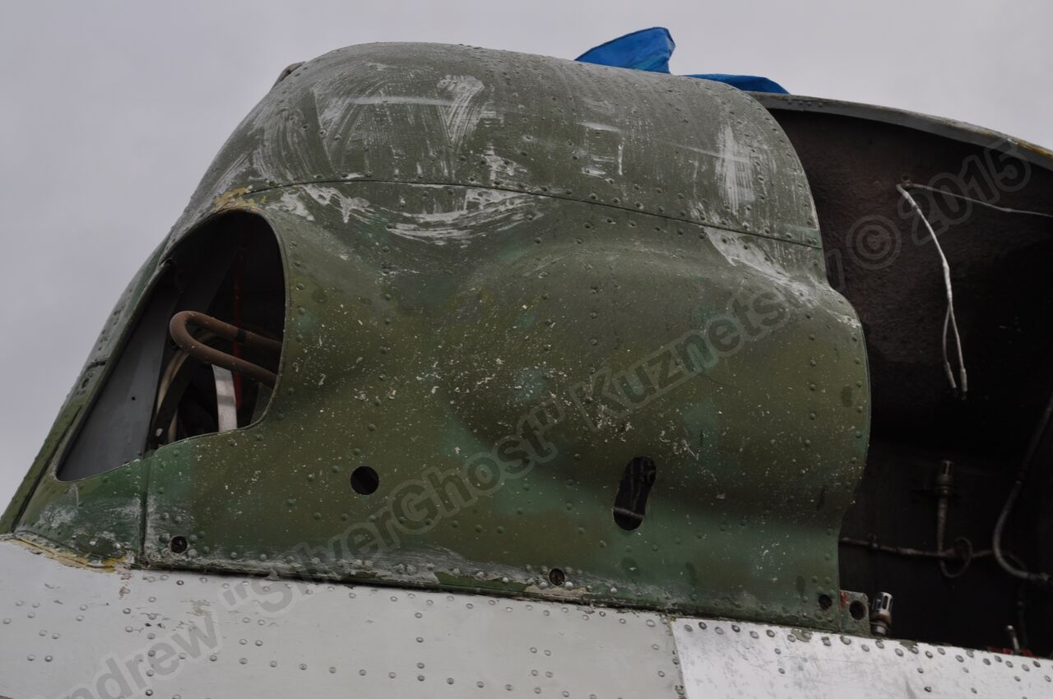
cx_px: 526
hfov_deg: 31.9
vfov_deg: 21.5
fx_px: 1840
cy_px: 350
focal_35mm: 63
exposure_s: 1/100
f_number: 8
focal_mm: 42
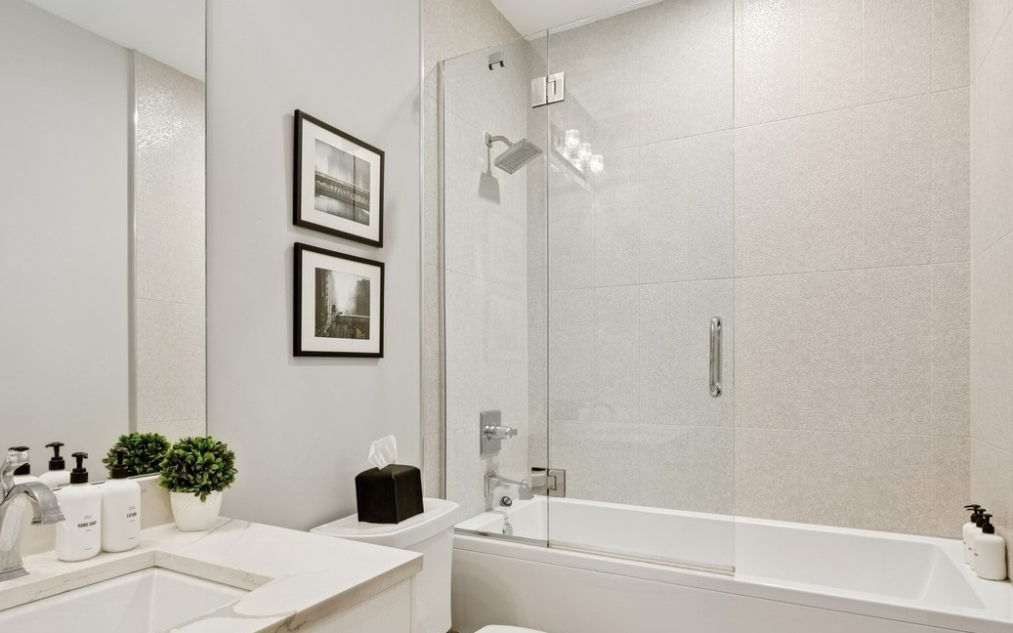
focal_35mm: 22
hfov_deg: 79.3
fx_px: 607
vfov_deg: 54.7
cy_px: 377
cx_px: 446
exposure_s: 1/4
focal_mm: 14
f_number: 10
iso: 100
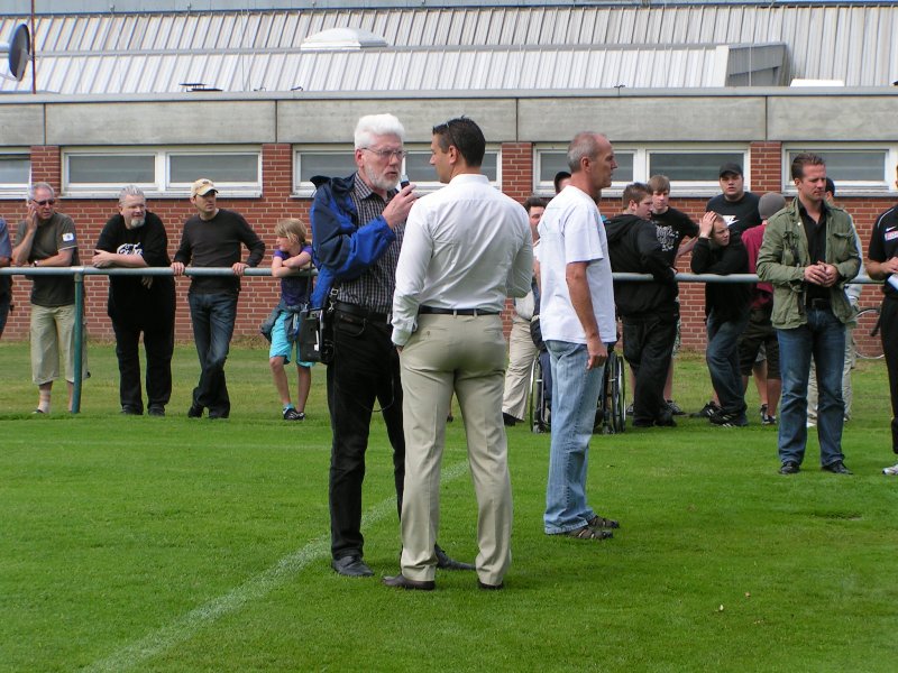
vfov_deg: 14.2
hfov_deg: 18.9
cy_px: 336
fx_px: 2698
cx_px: 449
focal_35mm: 104
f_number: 5.6
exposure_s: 1/250
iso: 50
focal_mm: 15.9
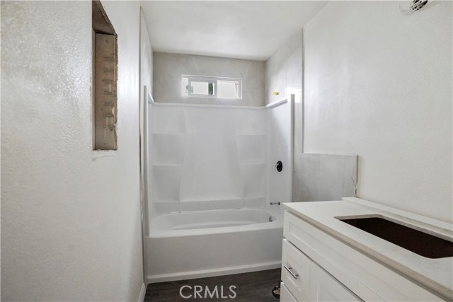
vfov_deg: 70.5
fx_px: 214
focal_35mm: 17
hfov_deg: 93.3
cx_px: 226
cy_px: 151
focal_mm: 17
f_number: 5
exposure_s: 1/160
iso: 12800
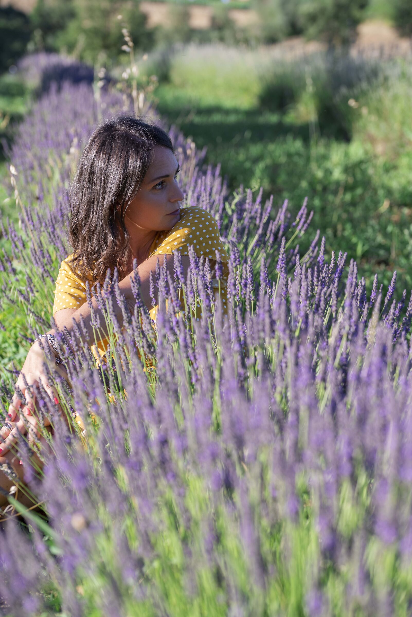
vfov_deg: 19.4
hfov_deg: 13.1
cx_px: 206
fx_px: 1801
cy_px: 308
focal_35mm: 105
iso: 100
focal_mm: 105
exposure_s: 1/200
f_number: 5.6
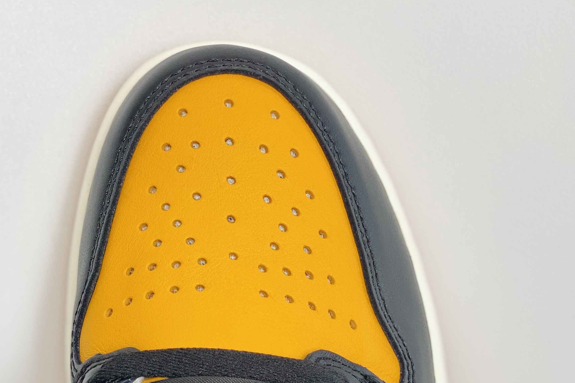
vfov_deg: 13.9
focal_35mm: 96
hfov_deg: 21.2
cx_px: 228
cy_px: 450
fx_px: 1533
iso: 32
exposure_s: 1/100
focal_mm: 6
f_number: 2
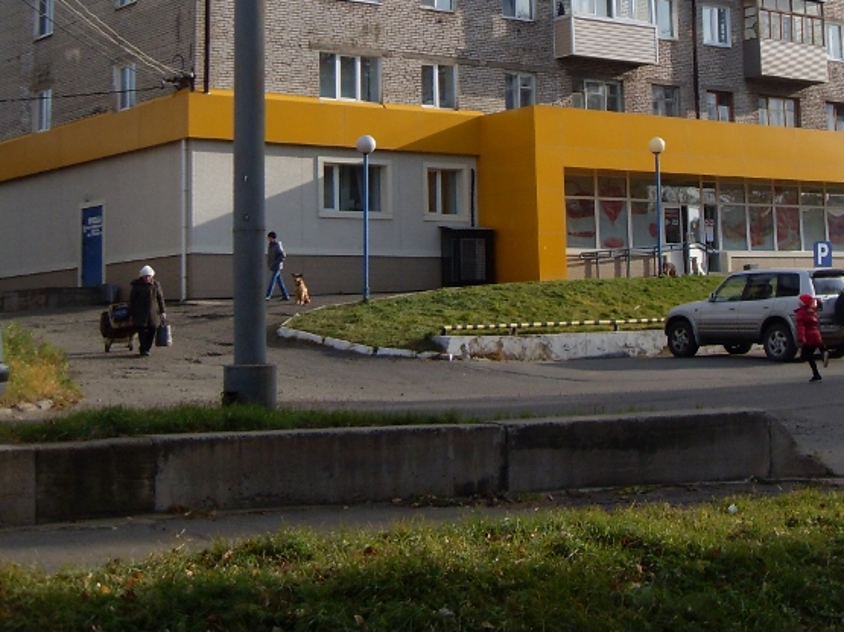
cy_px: 57
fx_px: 1658
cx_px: 628
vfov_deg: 21.1
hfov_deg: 28.2
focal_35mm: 68
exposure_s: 1/180
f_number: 7
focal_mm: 6.3
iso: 80
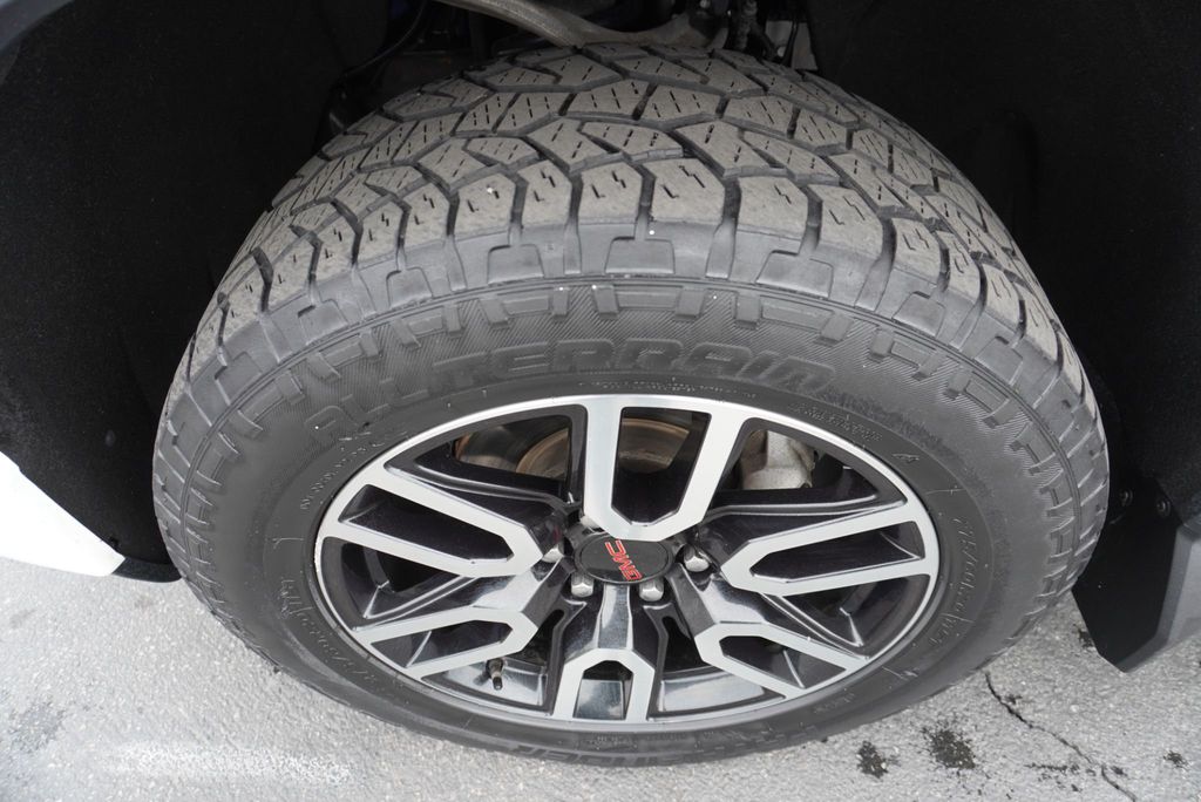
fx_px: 801
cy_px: 401
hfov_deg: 73.7
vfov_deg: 53.2
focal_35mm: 24
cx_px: 600
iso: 320
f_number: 4
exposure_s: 1/60
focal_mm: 16
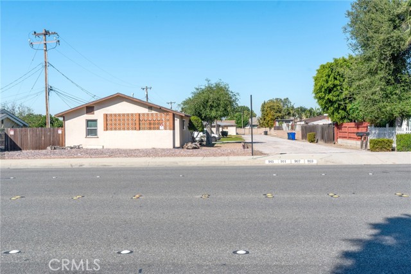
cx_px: 206
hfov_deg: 54.5
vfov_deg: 37.8
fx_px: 399
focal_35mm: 35
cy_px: 137
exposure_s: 1/640
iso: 125
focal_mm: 35
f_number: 8
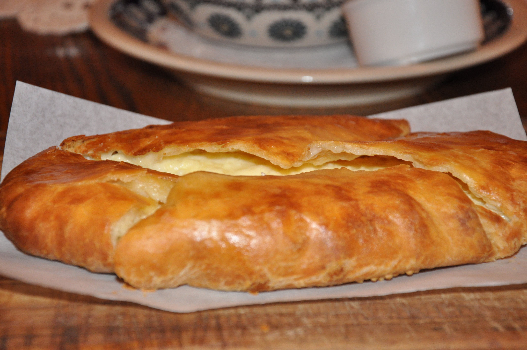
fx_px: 1447
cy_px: 175
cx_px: 264
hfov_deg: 20.6
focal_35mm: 99
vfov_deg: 13.8
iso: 1600
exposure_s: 1/60
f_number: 5.6
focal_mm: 66
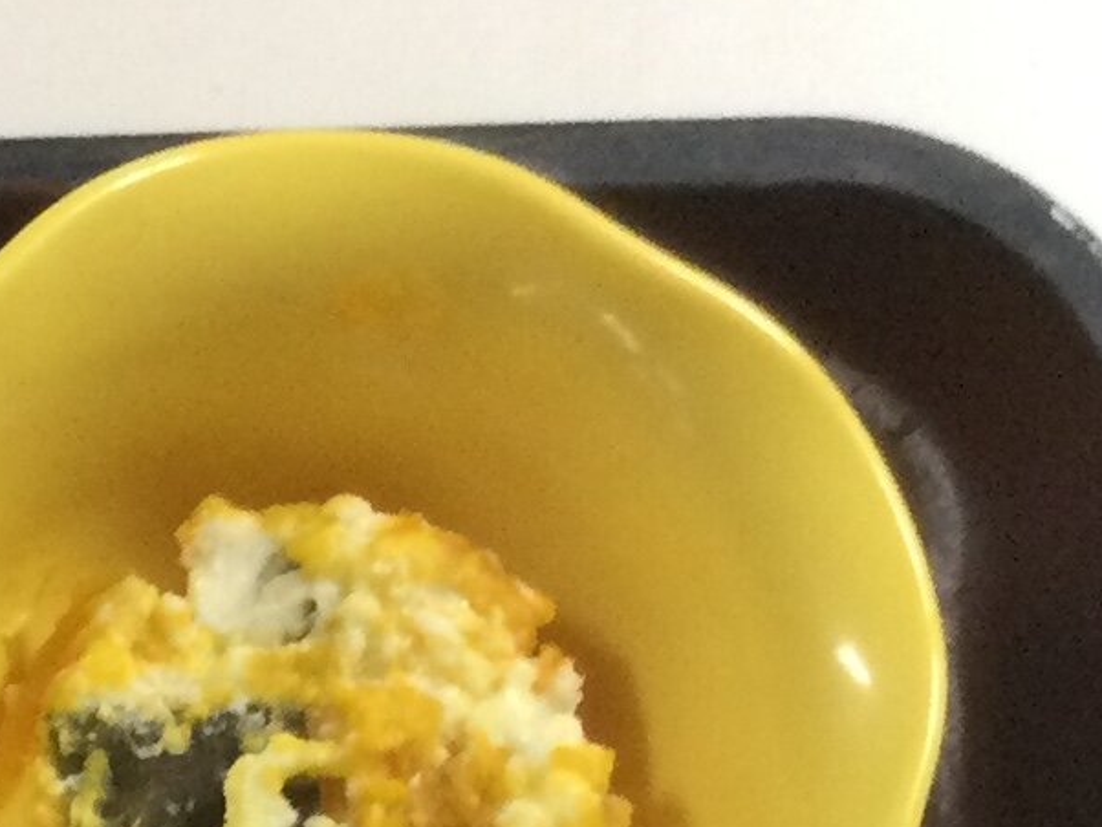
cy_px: 2082
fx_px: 5350
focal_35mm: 168
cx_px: -1153
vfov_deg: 8.1
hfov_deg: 10.7
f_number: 2.4
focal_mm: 3.3
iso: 80
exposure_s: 1/30
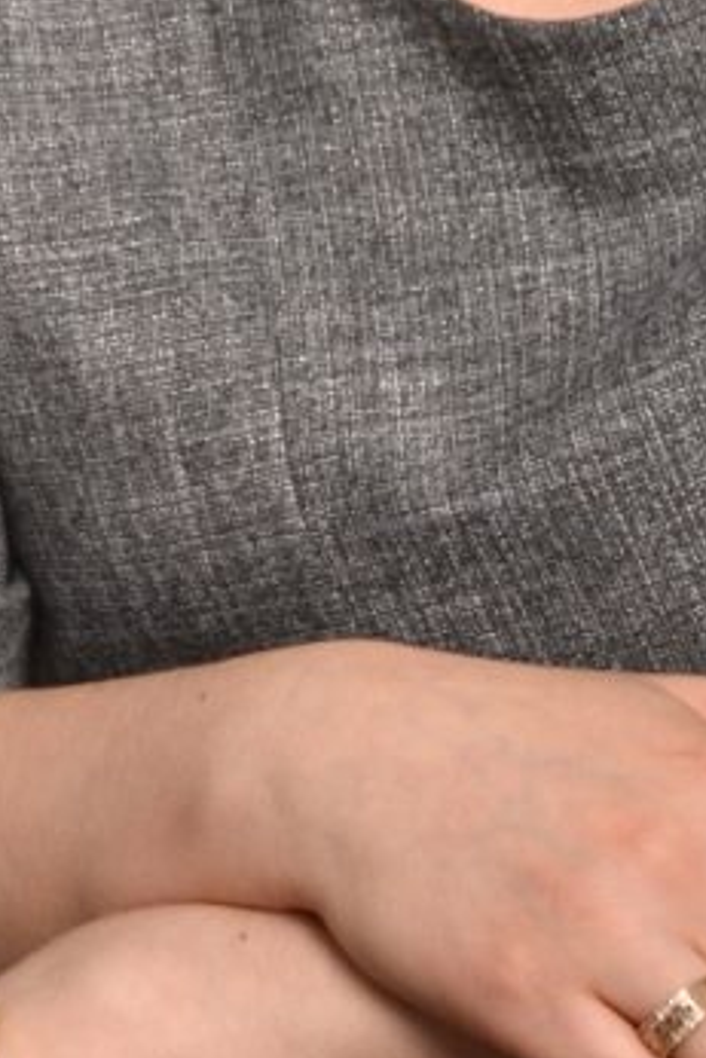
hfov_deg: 6.2
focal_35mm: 222
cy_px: -297
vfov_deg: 9.1
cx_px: 585
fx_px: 6523
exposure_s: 1/200
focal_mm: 50
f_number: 5.6
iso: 200
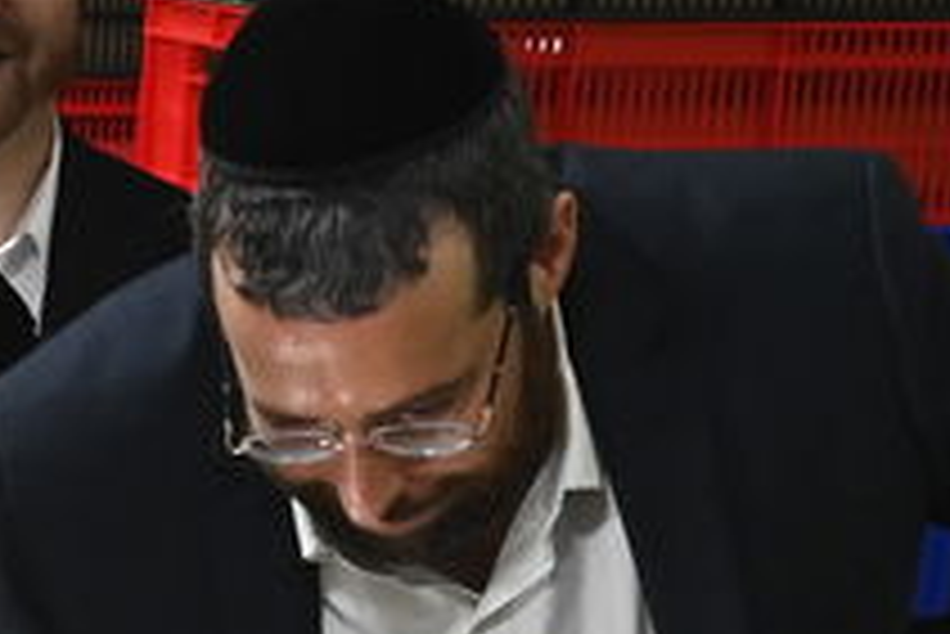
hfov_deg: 12.1
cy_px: 1466
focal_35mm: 159
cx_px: -612
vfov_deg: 8.0
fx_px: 4199
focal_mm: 24
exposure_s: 1/250
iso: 2000
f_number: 4
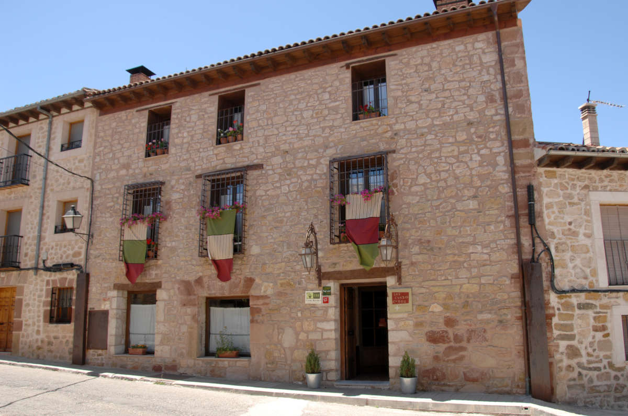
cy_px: 208
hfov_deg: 67.5
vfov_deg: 47.8
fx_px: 470
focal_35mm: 27
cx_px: 314
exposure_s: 1/160
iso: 100
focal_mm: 18
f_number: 6.3
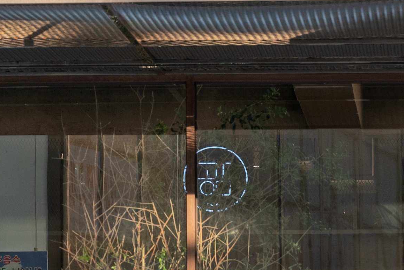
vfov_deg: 5.7
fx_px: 2705
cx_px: 306
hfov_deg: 8.5
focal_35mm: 241
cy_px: 243
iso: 100
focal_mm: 58
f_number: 5.6
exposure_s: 1/125
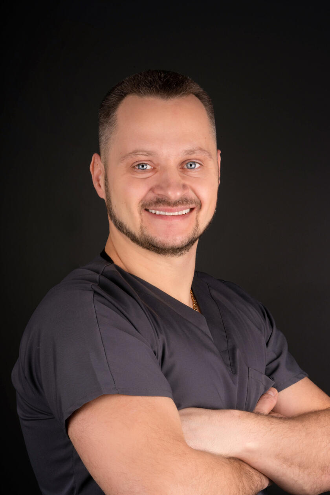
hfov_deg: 15.2
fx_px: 1237
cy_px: 248
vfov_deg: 22.6
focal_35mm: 90
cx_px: 165
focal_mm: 90
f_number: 22
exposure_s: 1/160
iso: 250
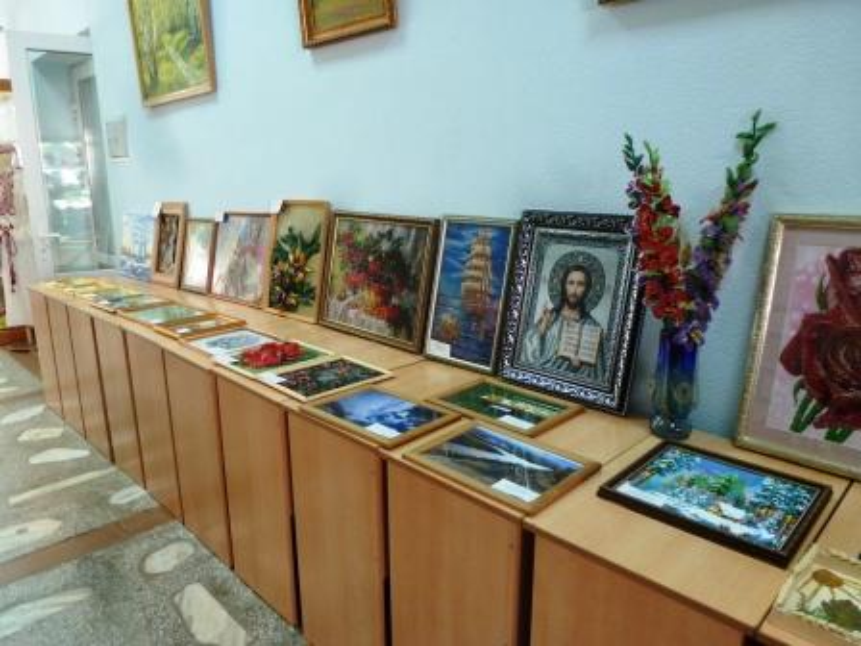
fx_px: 597
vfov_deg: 56.8
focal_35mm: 24
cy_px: 323
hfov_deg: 71.6
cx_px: 430
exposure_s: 1/20
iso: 400
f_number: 3.3
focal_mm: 4.3
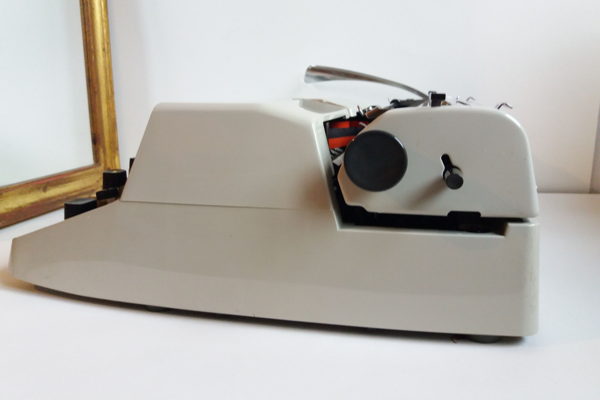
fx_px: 500
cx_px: 292
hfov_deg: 61.9
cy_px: 174
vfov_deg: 43.5
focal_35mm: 30
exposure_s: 1/17
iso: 200
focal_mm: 3.7
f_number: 1.9
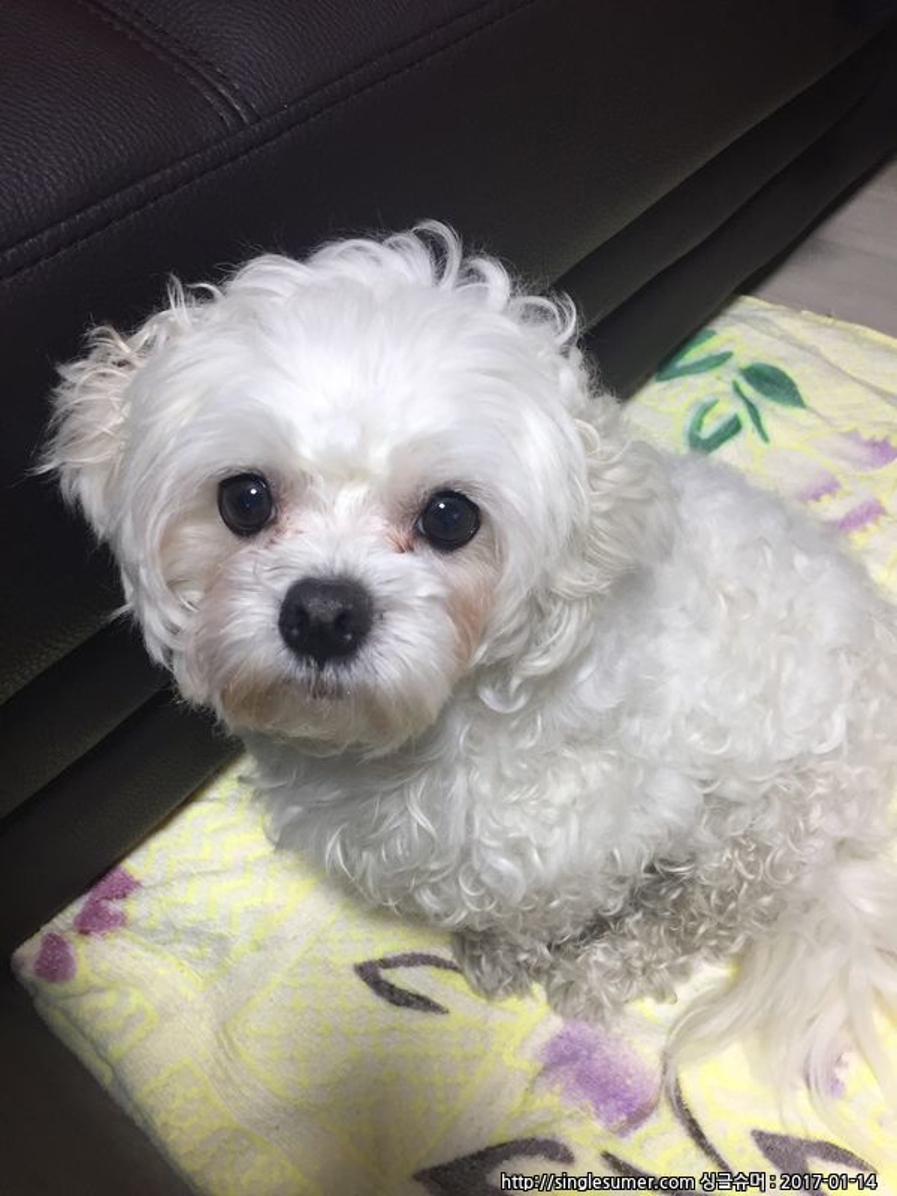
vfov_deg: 61.7
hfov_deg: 48.2
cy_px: 598
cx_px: 448
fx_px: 1002
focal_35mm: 29
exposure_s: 1/30
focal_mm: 4.15
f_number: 2.2
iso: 100
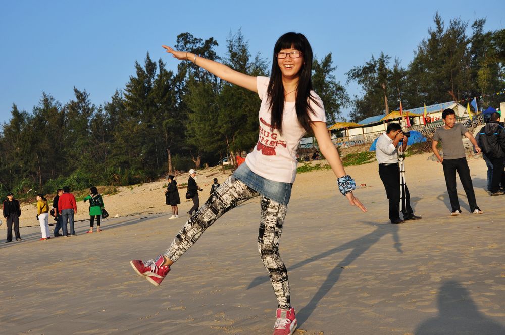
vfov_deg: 26.4
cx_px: 252
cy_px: 168
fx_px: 714
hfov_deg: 38.9
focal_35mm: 51
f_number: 8
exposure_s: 1/250
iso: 200
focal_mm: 34
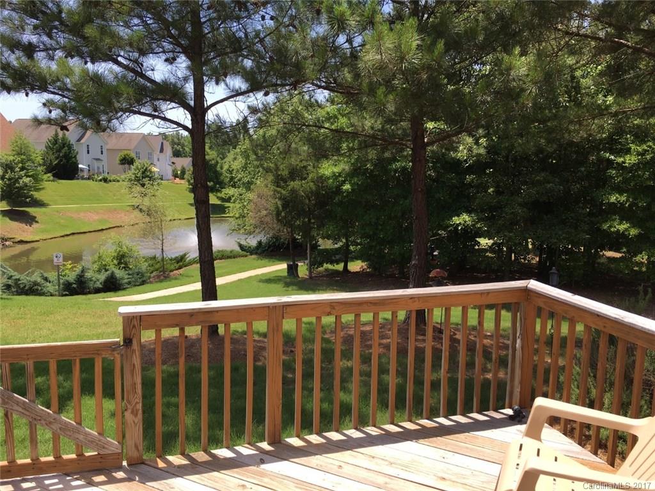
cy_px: 246
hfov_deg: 61.7
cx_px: 328
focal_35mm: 29
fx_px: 549
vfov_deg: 48.2
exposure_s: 1/718
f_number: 2.2
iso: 25
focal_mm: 4.15
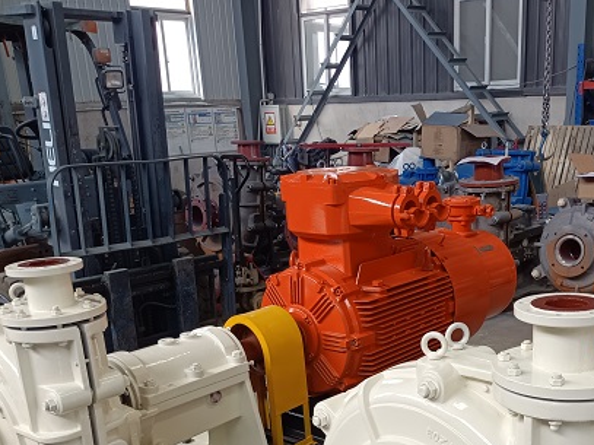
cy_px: 371
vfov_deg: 32.4
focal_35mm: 43
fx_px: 738
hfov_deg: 43.3
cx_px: 388
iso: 100
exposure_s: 1/102
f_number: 1.79
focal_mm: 4.71
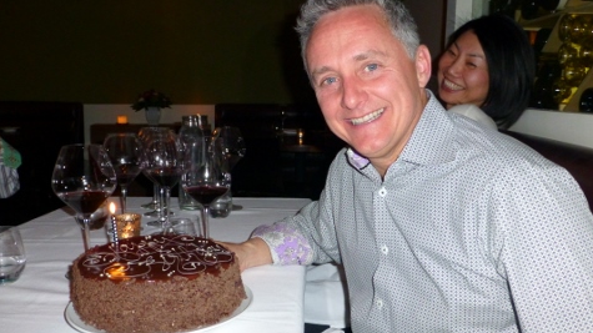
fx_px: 519
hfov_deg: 59.5
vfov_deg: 35.6
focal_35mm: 33
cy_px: 175
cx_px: 295
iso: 500
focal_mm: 5.4
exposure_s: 1/125
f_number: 3.6
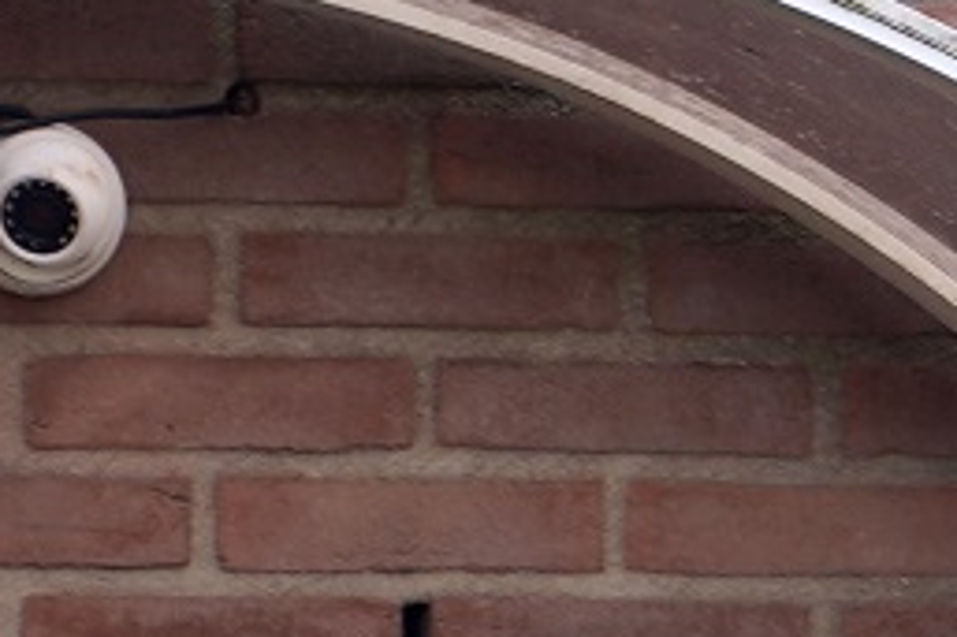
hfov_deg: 2.6
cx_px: -331
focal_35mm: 784
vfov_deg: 1.7
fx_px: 20827
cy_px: 2175
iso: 100
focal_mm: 105
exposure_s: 1/160
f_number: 4
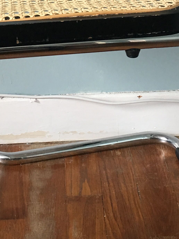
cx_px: 104
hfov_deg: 17.4
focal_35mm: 85
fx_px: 586
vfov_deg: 22.1
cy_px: -2
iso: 64
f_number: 2.2
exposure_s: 1/17
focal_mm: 4.15
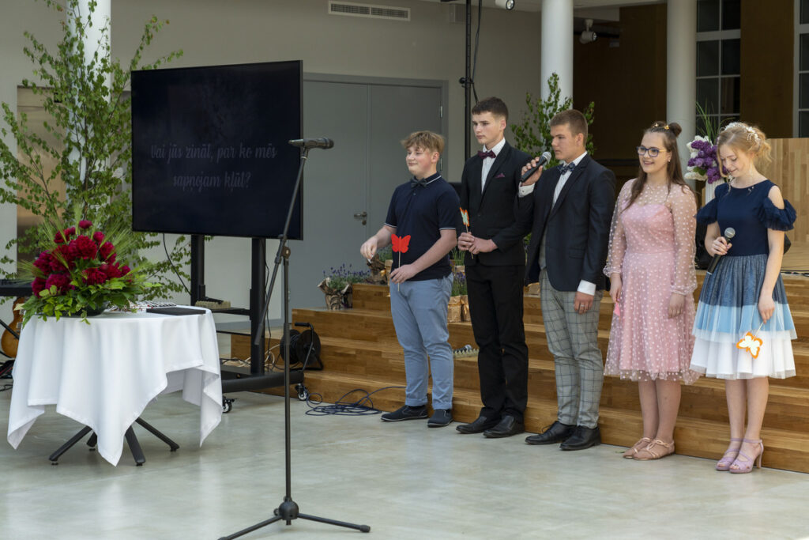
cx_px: 404
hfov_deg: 28.8
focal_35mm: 70
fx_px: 1573
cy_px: 270
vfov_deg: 19.5
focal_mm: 70
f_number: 5.6
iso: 200
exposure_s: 1/250
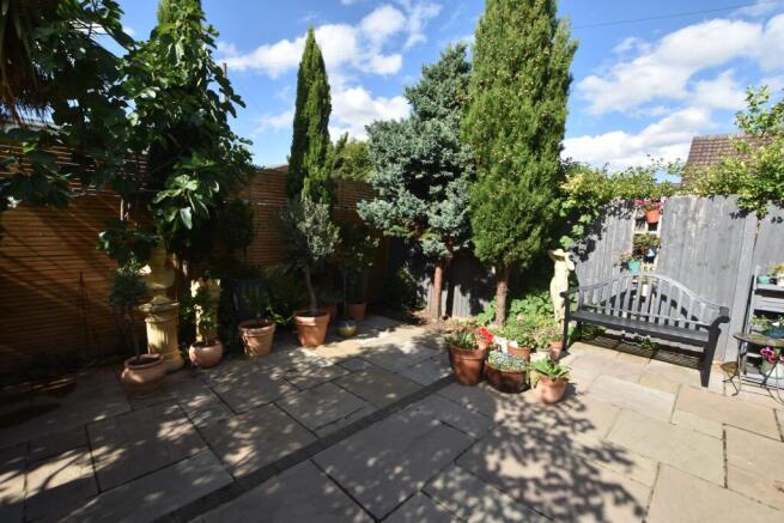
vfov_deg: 77.4
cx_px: 392
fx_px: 327
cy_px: 262
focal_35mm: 15
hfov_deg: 100.4
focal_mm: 10
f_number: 7.1
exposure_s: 1/200
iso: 100
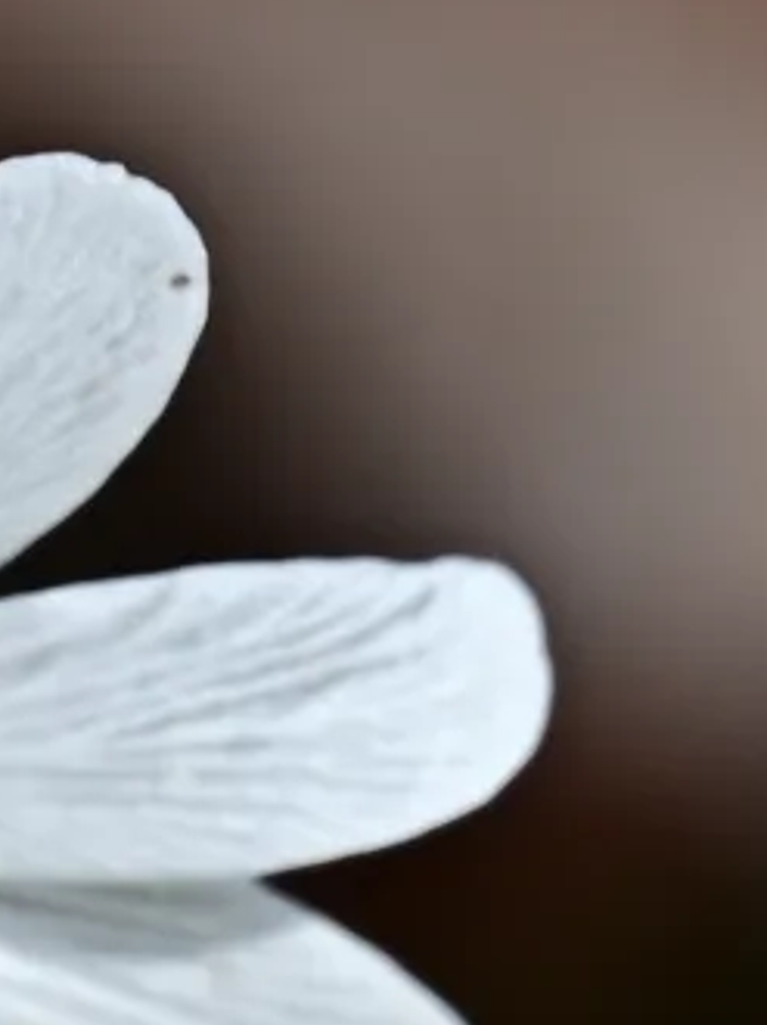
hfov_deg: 1.0
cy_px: 1595
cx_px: -255
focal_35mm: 1493
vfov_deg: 1.3
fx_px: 44165
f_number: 6.3
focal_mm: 200
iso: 125
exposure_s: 1/200
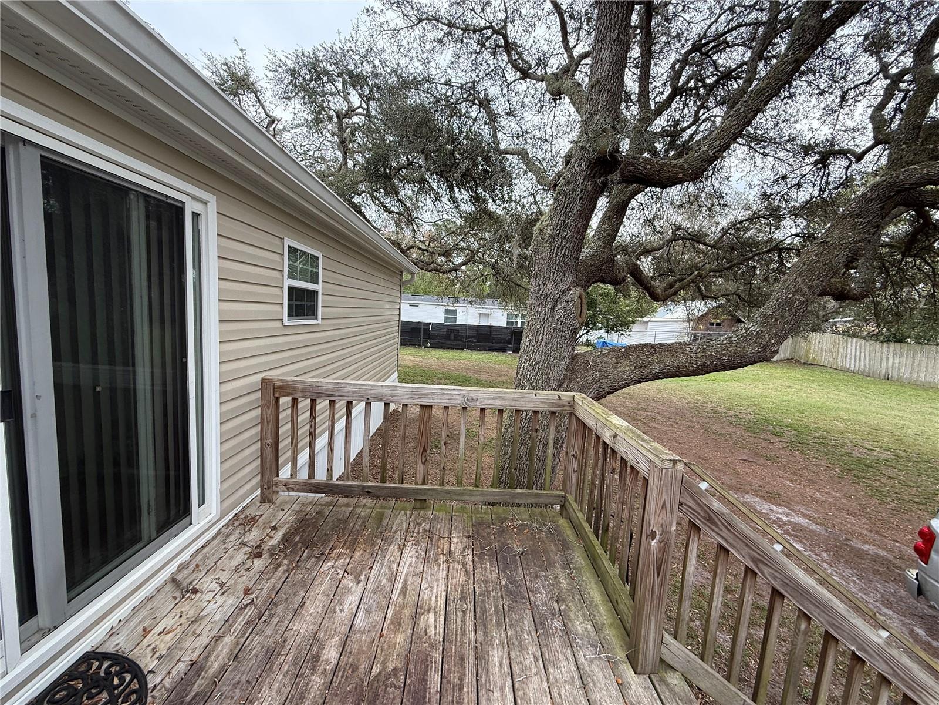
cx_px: 470
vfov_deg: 85.7
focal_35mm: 14
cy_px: 352
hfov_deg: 102.1
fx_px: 380
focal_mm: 2.22
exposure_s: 1/264
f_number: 2.2
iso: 50
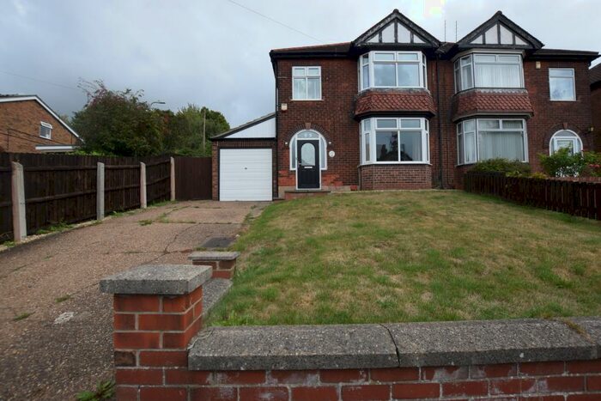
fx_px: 250
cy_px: 200
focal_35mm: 15
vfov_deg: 77.4
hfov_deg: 100.4
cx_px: 300
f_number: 8
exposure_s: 1/250
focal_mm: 10
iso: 280
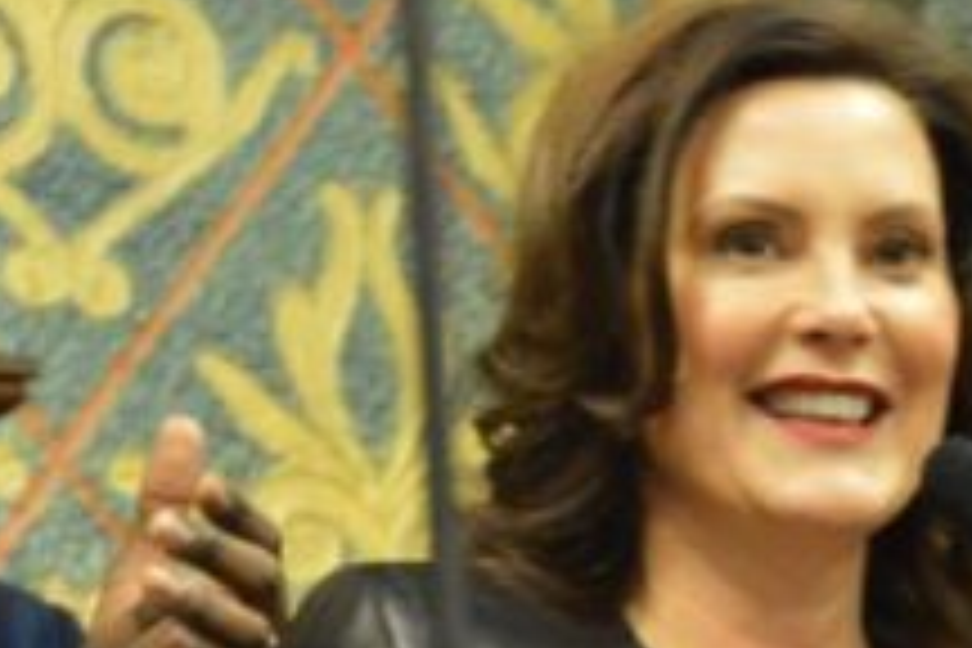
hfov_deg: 6.9
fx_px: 8045
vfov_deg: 4.6
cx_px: 320
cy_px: 585
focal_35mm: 298
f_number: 4.2
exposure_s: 1/80
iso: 3200
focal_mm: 66
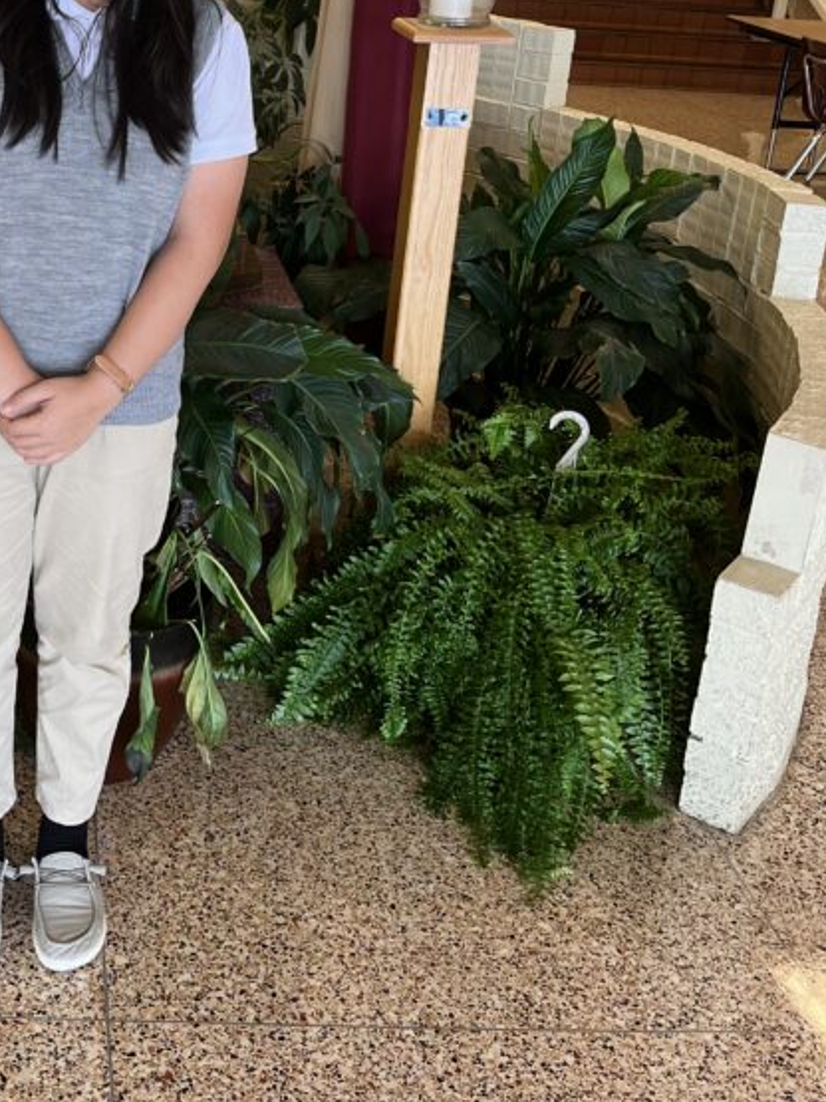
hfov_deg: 29.1
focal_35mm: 48
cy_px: 212
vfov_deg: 38.1
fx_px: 1528
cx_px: 87
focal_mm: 5.1
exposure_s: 1/120
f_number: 1.6
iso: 125
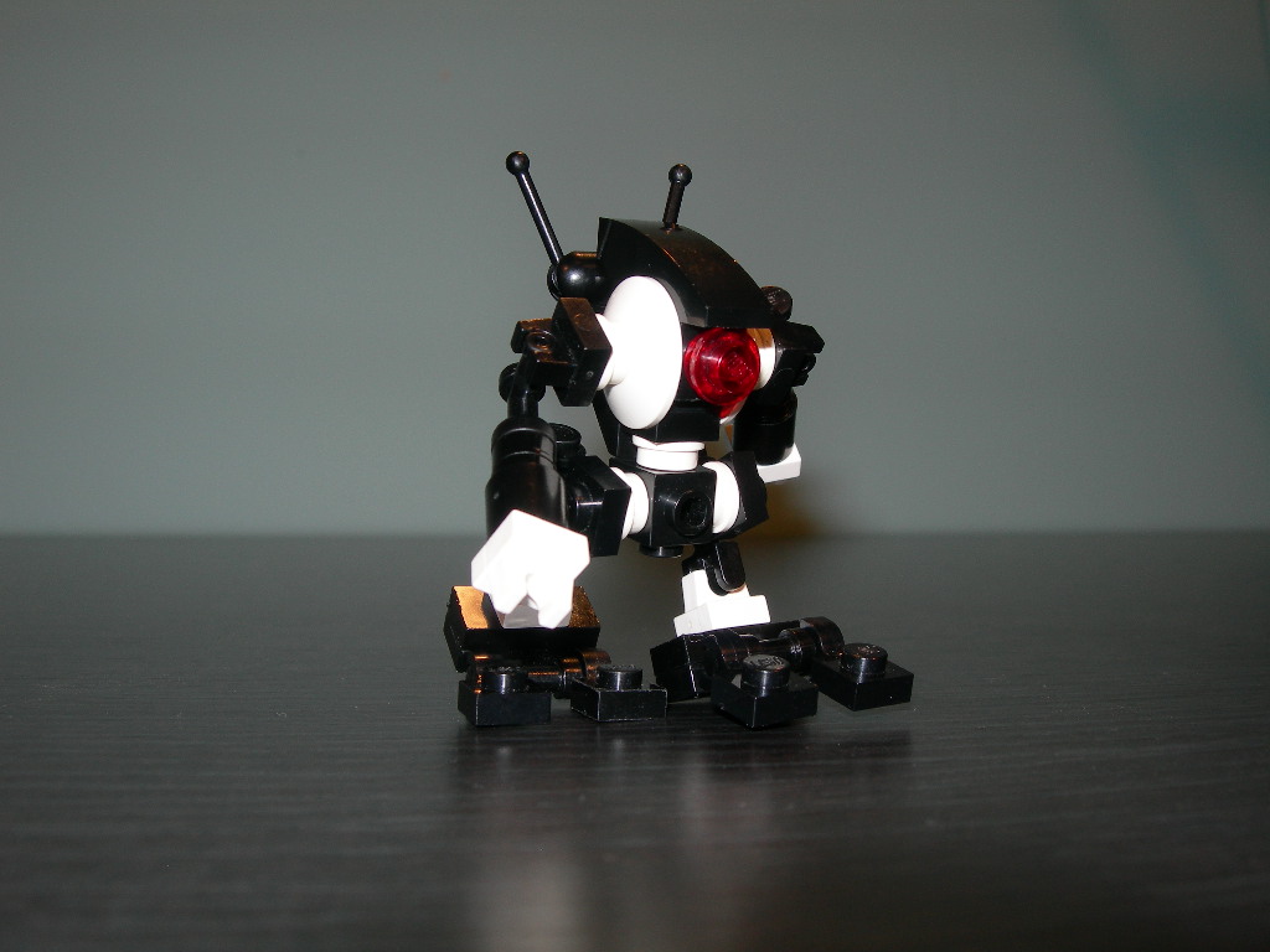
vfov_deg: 37.7
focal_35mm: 38
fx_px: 1394
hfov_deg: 49.0
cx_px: 635
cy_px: 476
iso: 50
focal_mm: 7.8
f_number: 4.8
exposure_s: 1/60.1
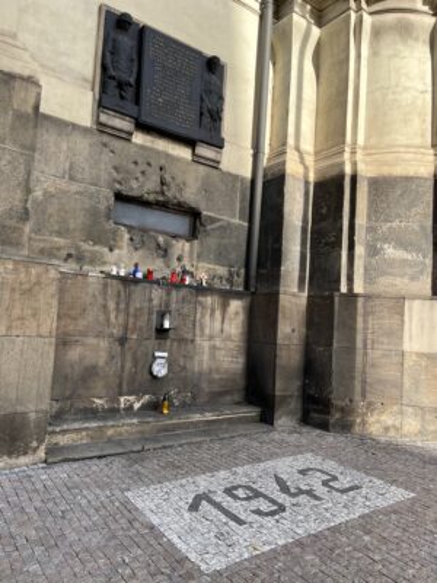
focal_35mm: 26
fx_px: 438
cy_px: 292
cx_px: 218
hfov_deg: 53.1
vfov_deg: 67.3
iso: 50
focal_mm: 5.1
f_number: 1.6
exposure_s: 1/858
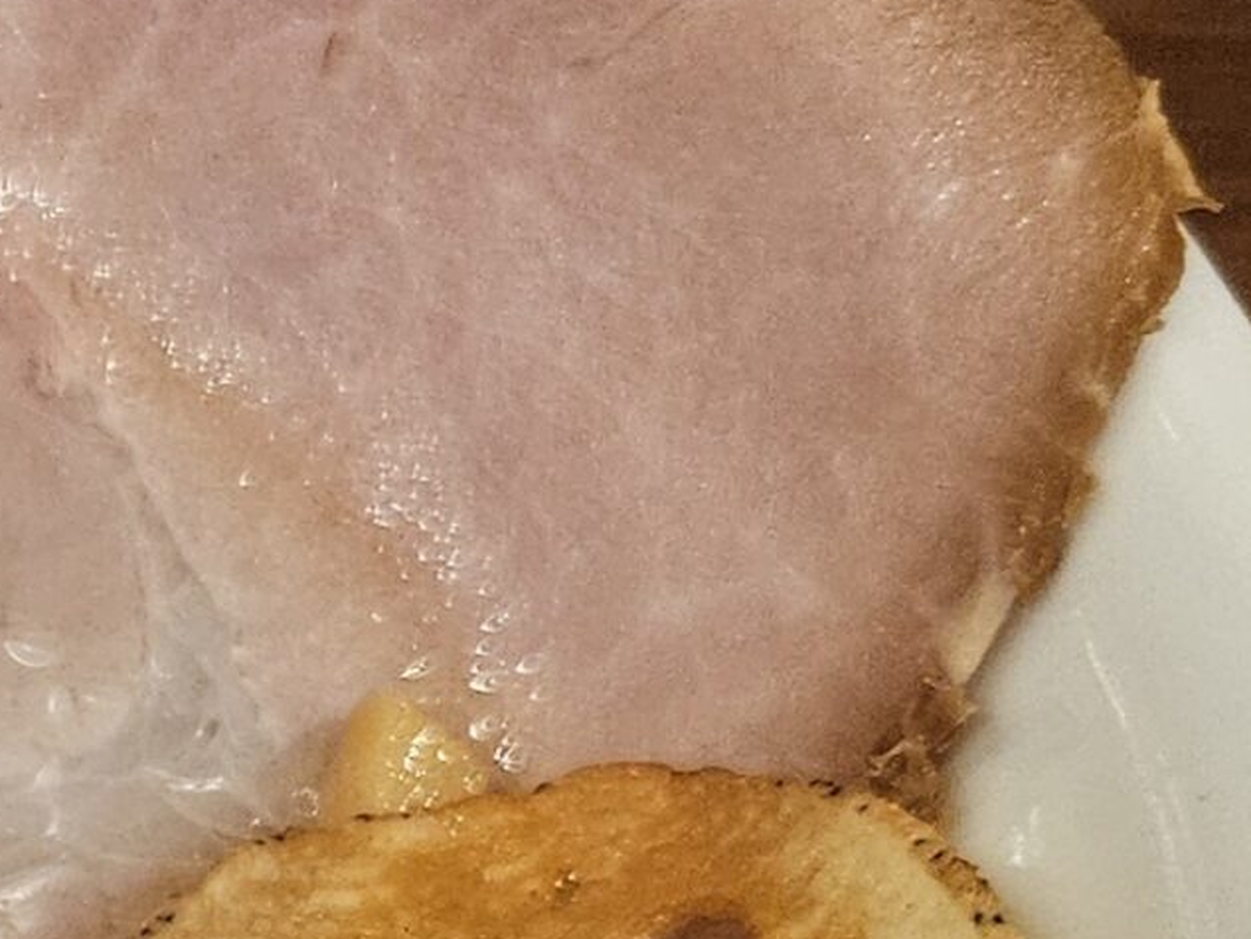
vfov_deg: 15.4
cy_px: 1109
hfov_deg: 17.4
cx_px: -947
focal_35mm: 93
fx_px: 3362
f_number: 1.8
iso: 500
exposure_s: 1/120
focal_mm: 5.4
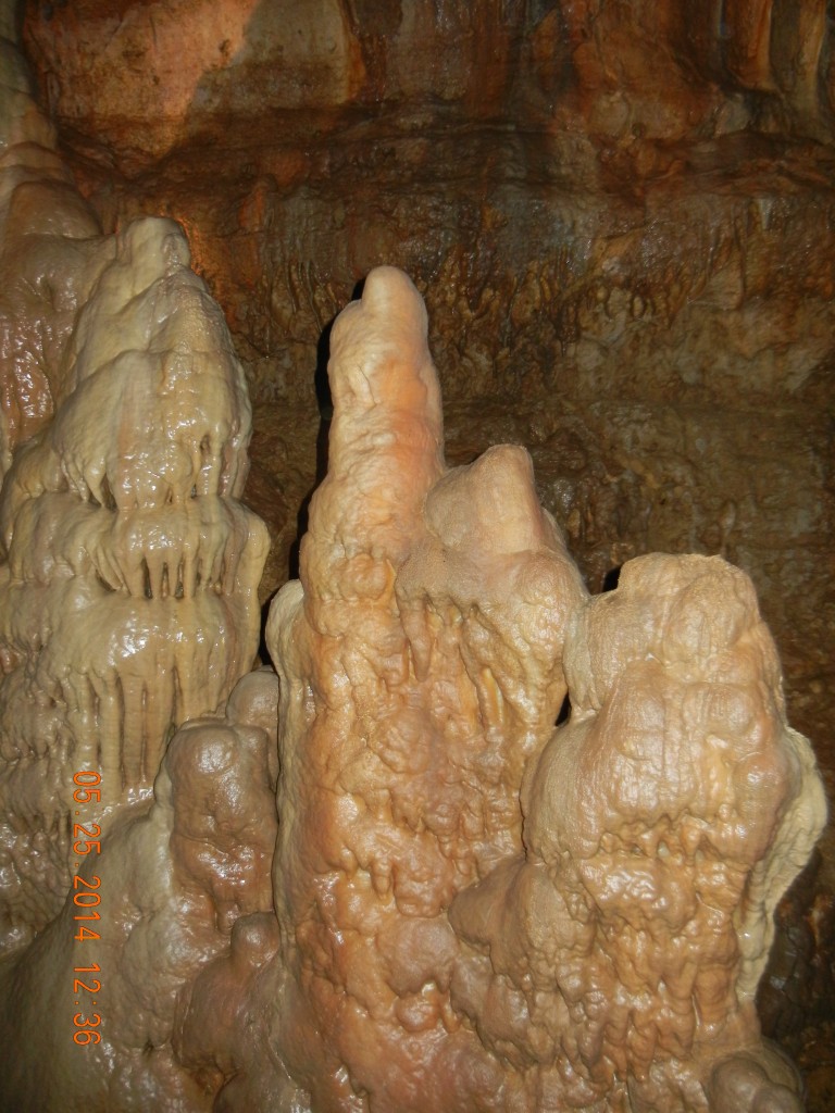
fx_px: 965
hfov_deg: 46.8
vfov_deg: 60.0
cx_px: 418
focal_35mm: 30
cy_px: 556
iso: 398
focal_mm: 5.4
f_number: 3.5
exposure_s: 1/30
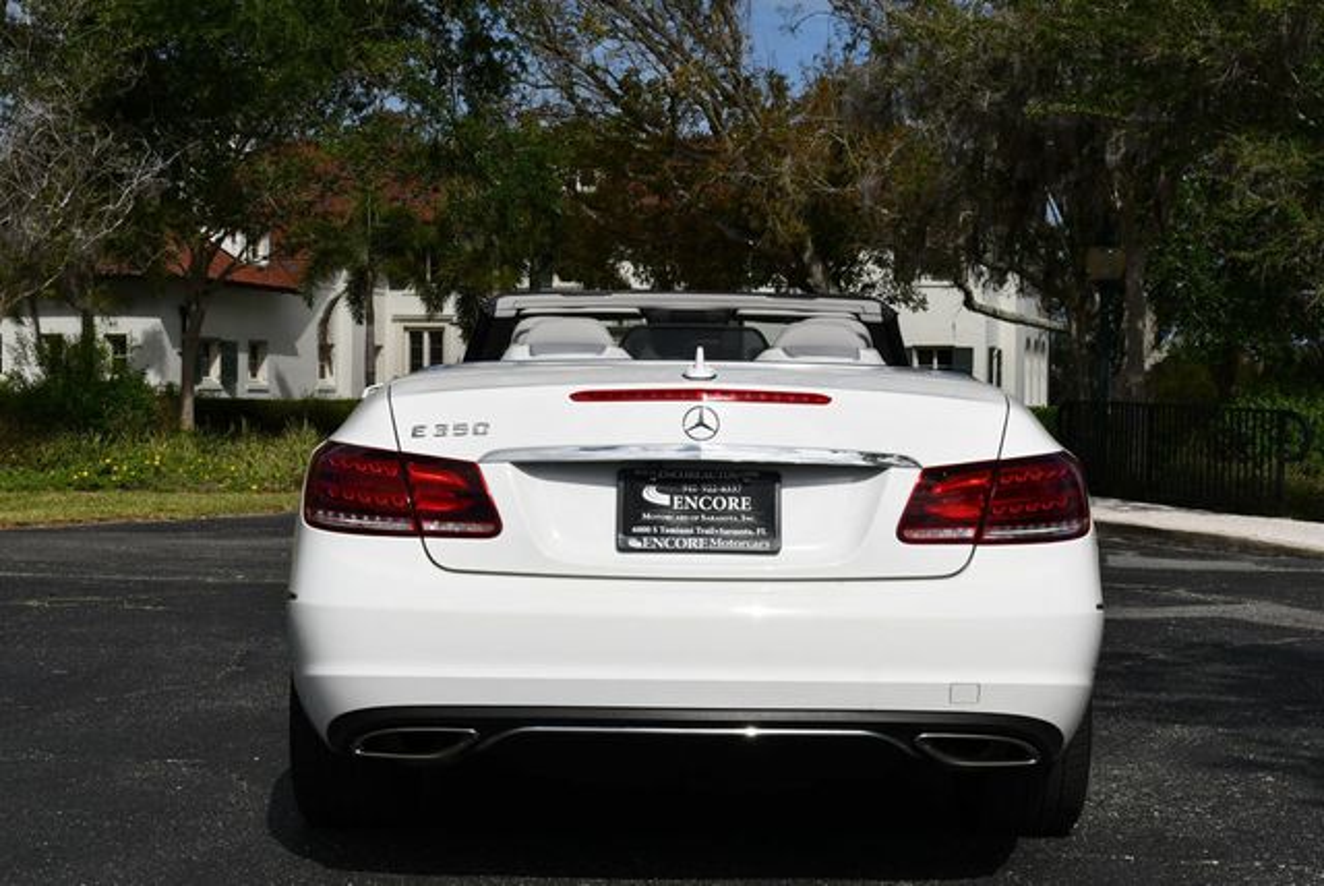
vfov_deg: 21.3
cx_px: 662
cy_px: 443
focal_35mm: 64
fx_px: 2356
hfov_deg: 31.4
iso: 100
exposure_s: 1/400
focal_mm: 32
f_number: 10
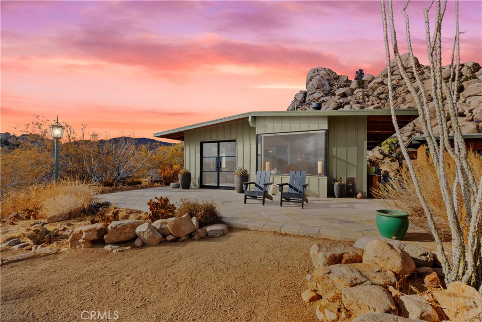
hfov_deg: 96.7
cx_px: 241
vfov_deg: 73.8
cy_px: 161
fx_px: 214
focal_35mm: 16
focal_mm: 16
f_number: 11
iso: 400
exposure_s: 1/200
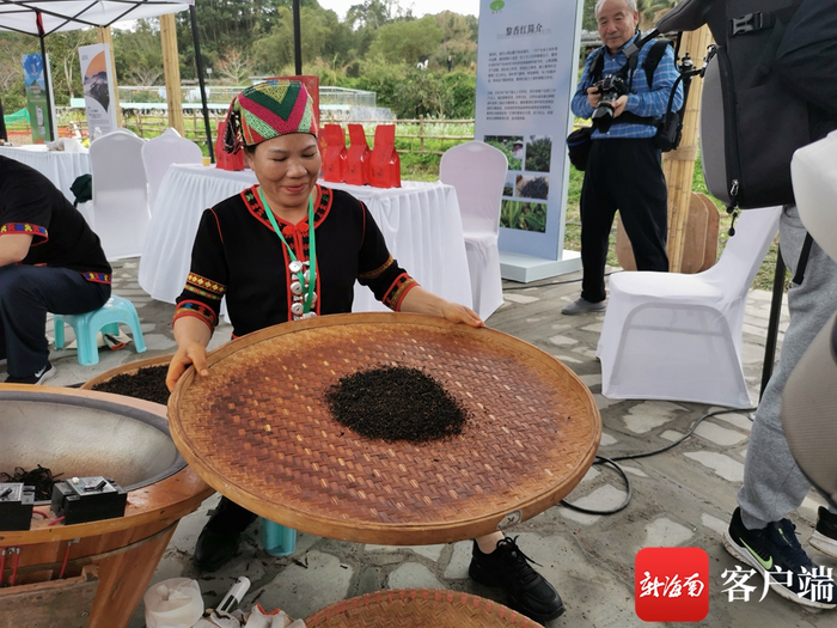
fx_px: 653
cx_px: 418
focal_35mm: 27
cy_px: 314
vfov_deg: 51.4
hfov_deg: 65.3
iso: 50
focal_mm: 5.58
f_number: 1.8
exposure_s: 1/458
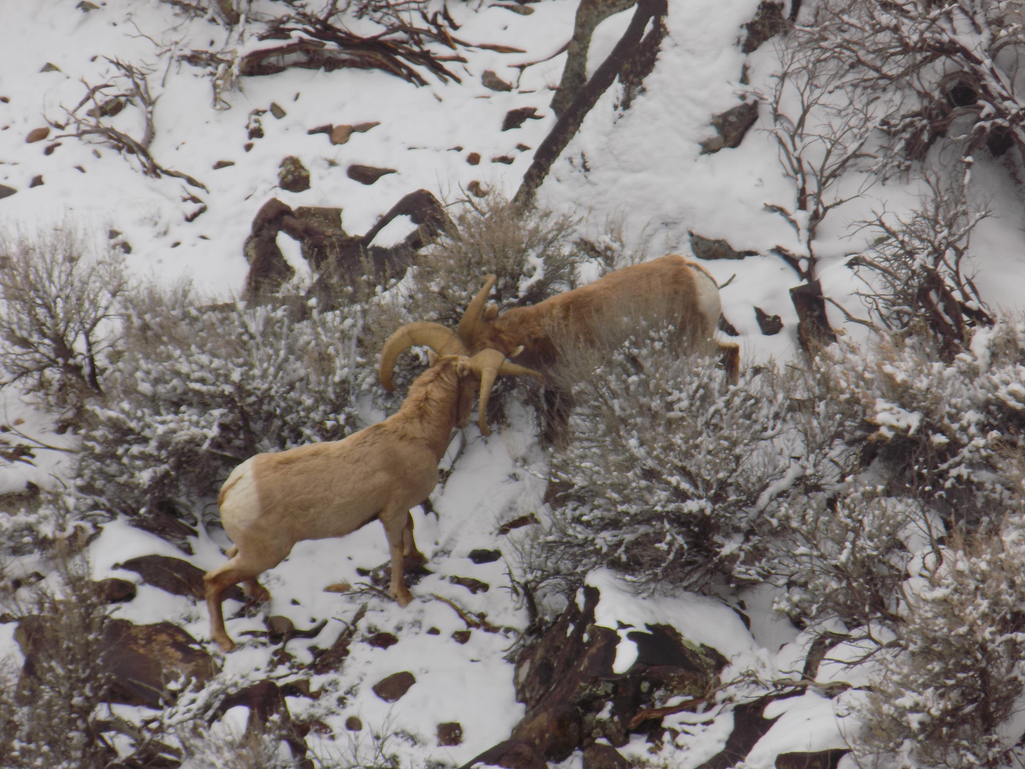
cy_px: 384
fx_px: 14480
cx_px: 512
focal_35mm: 489
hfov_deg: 4.1
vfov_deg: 3.0
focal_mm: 87
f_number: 5.9
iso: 80
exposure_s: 1/200
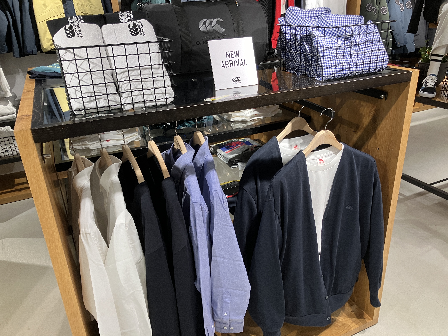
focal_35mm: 28
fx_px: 362
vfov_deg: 49.7
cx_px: 224
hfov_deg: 63.4
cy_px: 168
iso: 80
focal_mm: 3.99
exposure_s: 1/50
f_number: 1.8
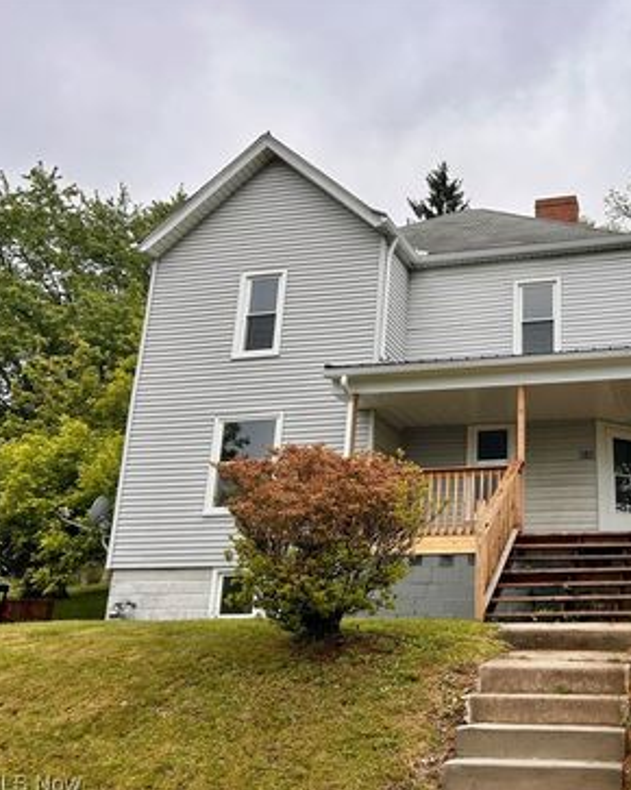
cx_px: 520
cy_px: 399
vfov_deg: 51.6
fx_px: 818
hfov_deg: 40.2
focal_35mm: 35
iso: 50
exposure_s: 1/2915
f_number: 1.5
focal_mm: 5.7
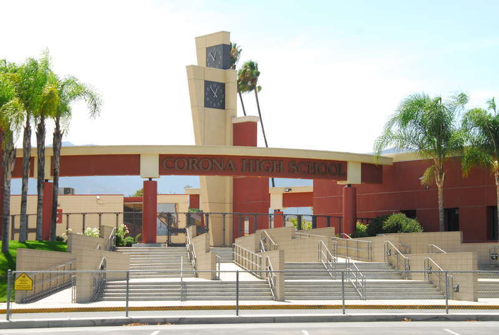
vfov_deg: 15.2
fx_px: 1249
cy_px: 168
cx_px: 250
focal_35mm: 90
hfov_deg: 22.6
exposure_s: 1/320
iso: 160
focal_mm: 60
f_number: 8
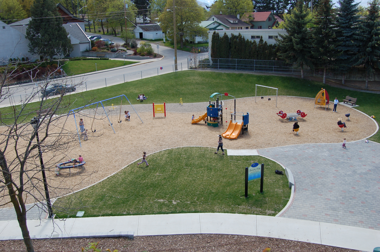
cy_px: 126
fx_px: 348
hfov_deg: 57.3
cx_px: 190
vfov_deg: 39.9
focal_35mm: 33
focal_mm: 22
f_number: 7.1
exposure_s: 1/200
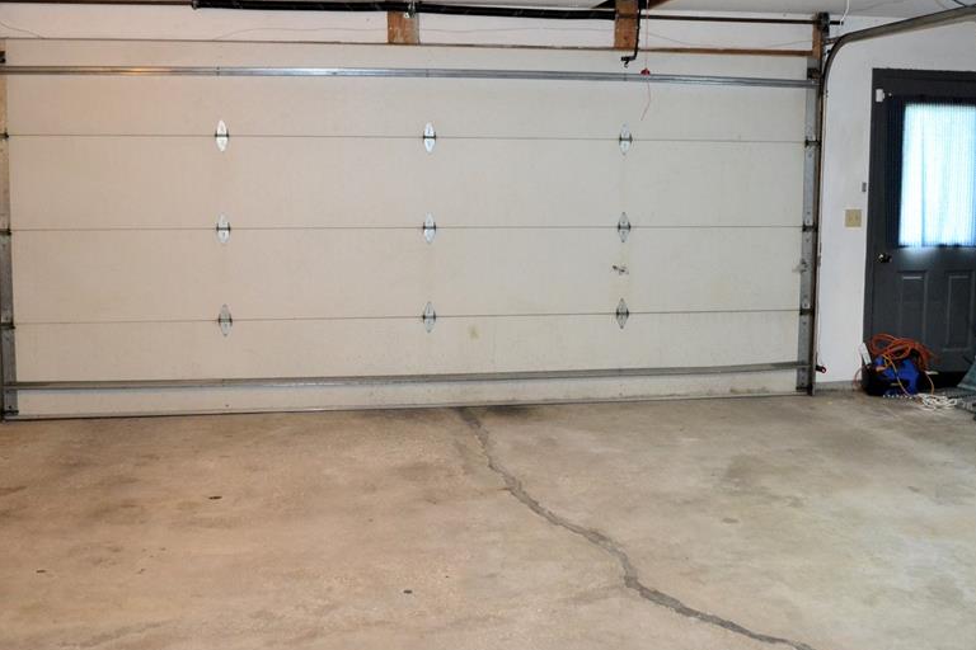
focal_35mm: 40
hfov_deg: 48.4
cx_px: 527
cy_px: 249
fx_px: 1084
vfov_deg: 33.3
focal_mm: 20
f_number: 3.8
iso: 2200
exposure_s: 1/60
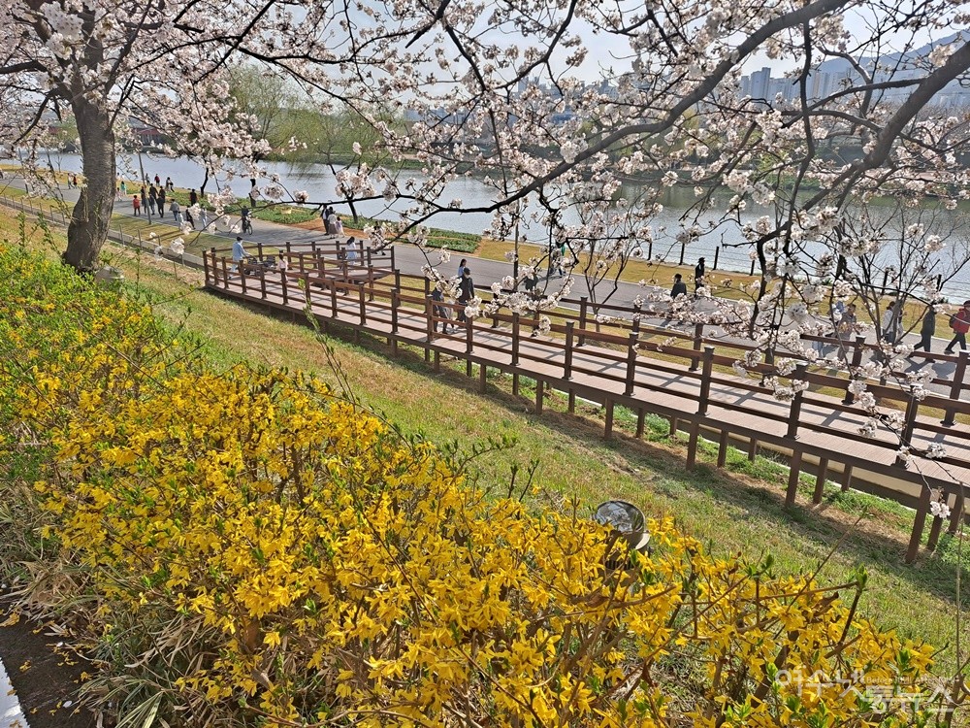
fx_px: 673
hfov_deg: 71.6
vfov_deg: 56.8
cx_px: 485
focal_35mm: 24
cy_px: 364
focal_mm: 5.23
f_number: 1.8
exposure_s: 1/1057
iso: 25
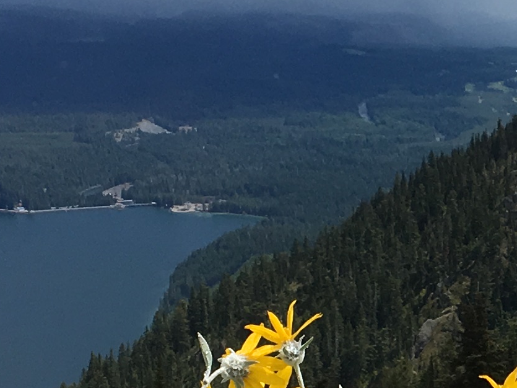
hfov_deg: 13.7
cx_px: 596
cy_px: 340
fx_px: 2091
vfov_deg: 10.5
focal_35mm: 140
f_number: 2.2
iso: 25
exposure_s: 1/2024
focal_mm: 4.15
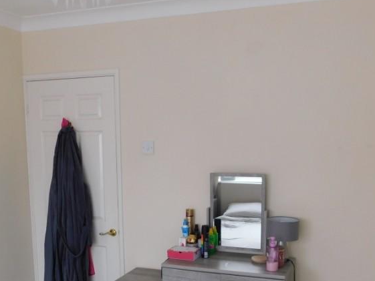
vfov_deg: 33.6
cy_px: 216
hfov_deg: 44.8
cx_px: 191
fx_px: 455
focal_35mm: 42
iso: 125
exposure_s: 1/50
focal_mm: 4
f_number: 3
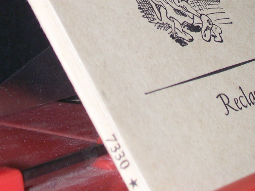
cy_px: -88
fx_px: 1245
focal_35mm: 169
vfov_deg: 8.6
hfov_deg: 11.7
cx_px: 97
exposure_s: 1/80
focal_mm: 11
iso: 80
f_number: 3.6
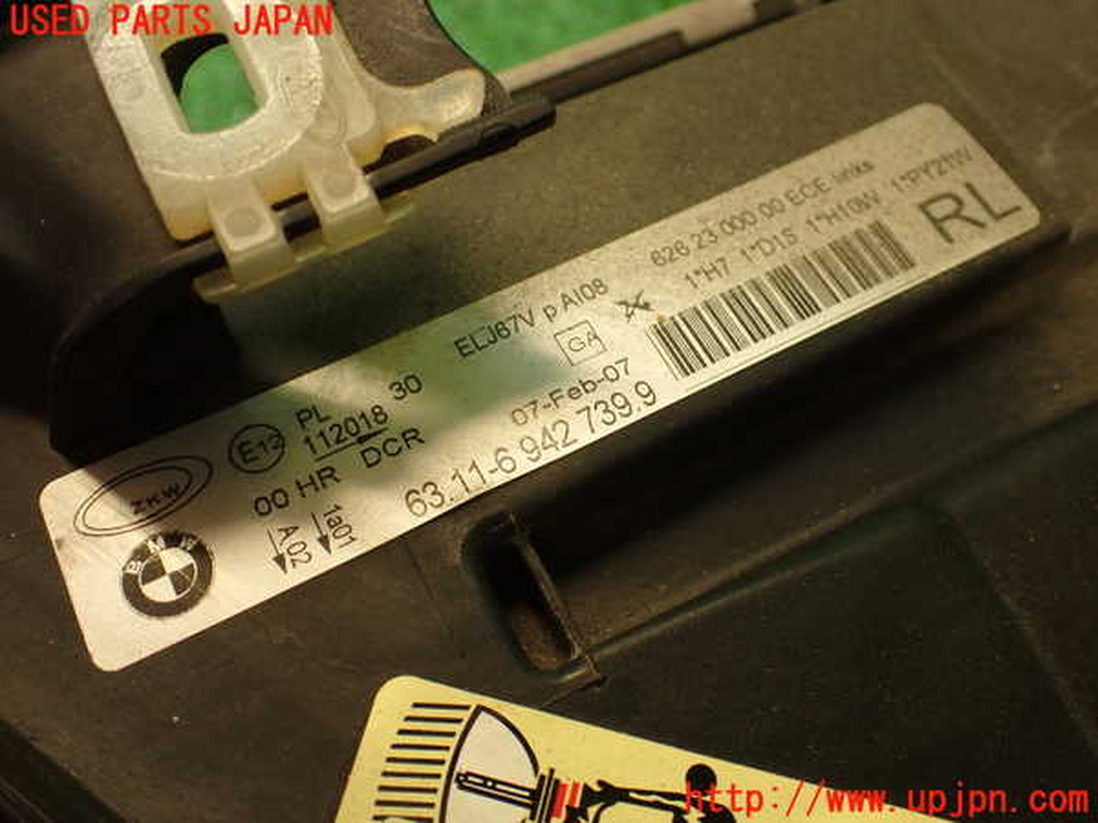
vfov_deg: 44.2
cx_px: 549
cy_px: 412
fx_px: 1015
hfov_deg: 56.8
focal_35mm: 32
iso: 200
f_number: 2.4
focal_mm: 5.79
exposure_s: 1/50
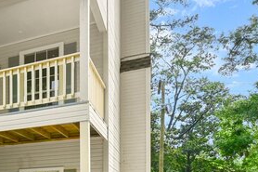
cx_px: -78
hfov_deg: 30.7
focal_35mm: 50
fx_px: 361
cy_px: 112
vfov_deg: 26.6
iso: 320
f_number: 10
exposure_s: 1/320
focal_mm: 17.5
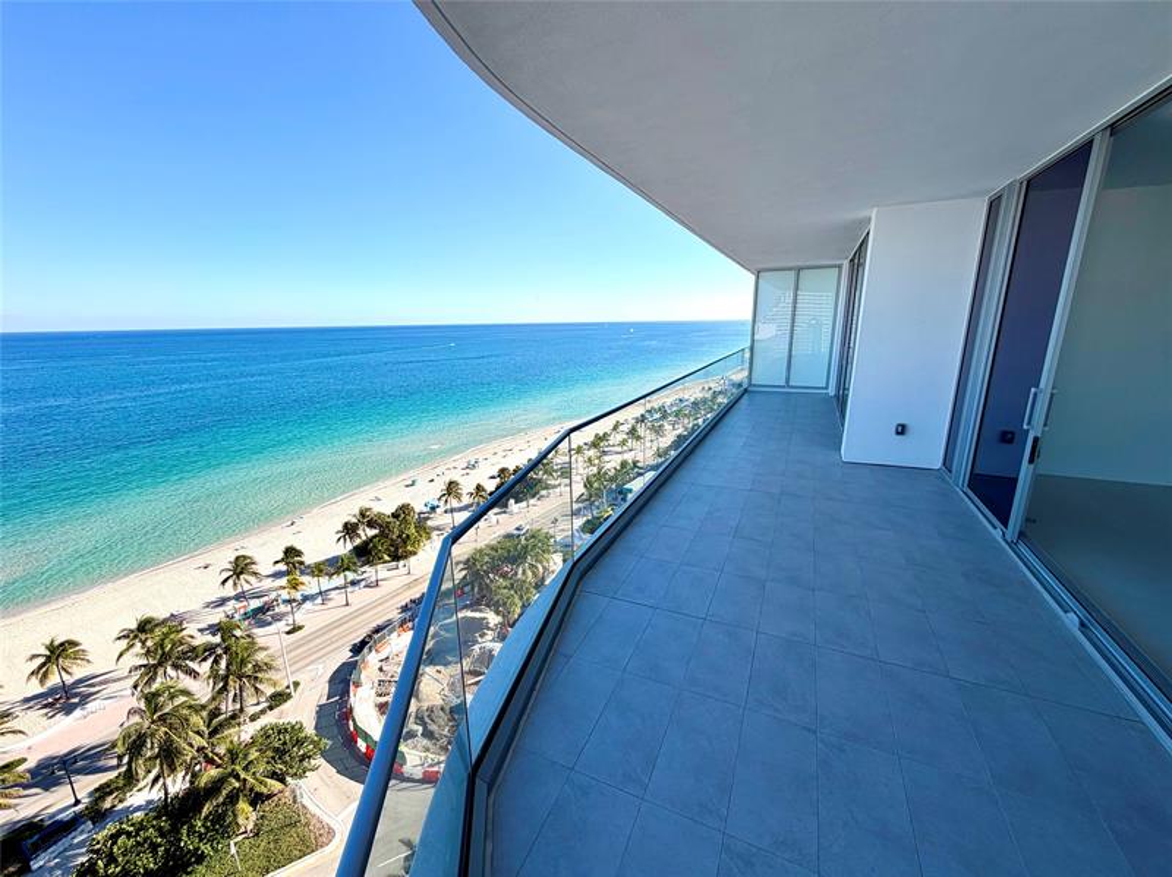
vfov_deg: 85.6
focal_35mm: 14
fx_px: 474
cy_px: 438
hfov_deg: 102.1
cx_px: 586
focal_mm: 2.22
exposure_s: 1/770
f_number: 2.2
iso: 25
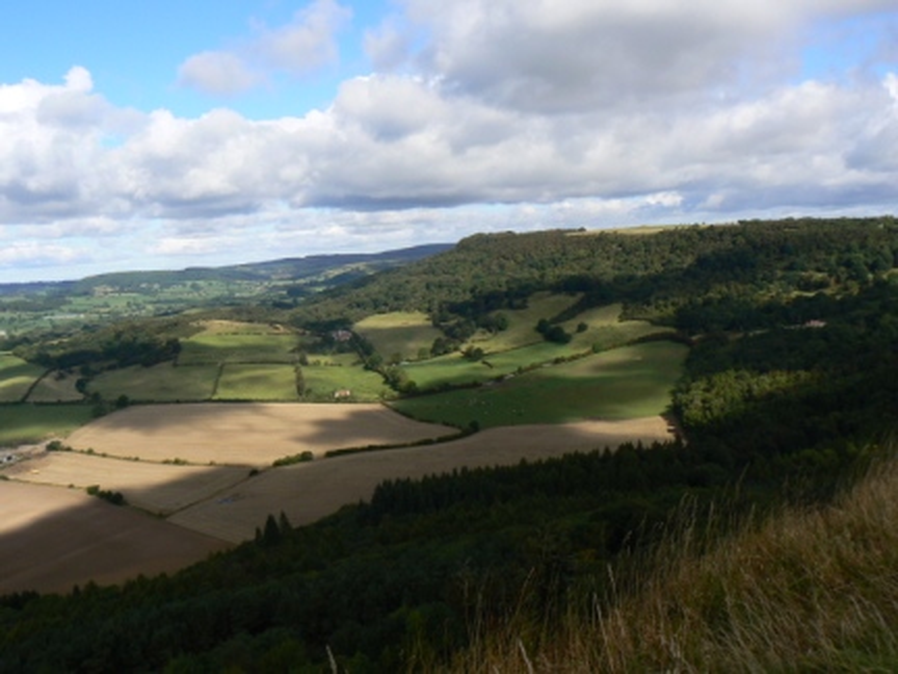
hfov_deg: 51.4
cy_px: 337
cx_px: 449
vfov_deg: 39.7
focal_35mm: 36
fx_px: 934
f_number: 6.3
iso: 80
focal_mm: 6
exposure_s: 1/500
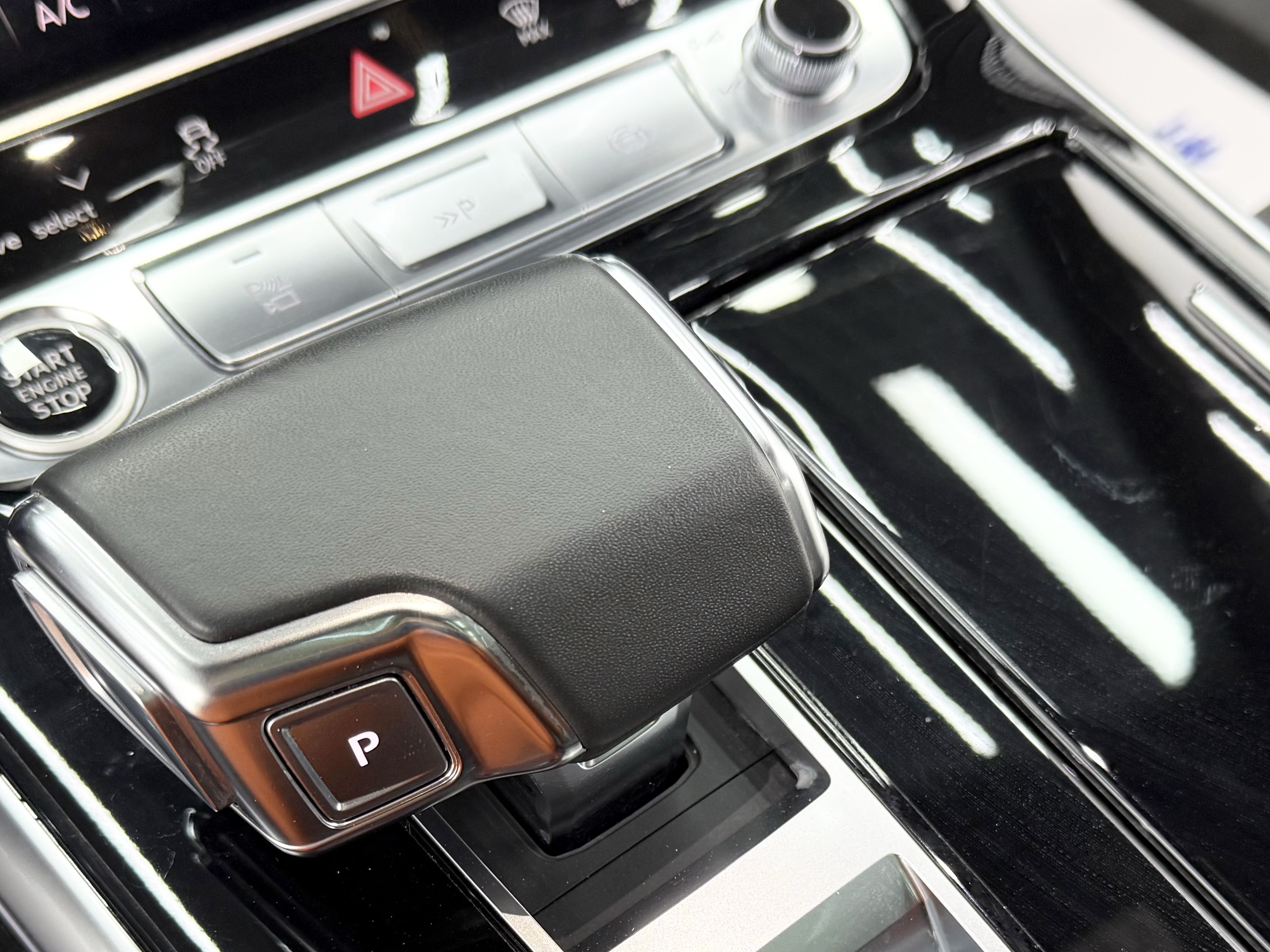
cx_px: 655
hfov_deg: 41.2
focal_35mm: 46
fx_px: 1688
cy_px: 786
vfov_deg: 30.6
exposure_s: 1/50
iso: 125
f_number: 1.78
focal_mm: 6.76
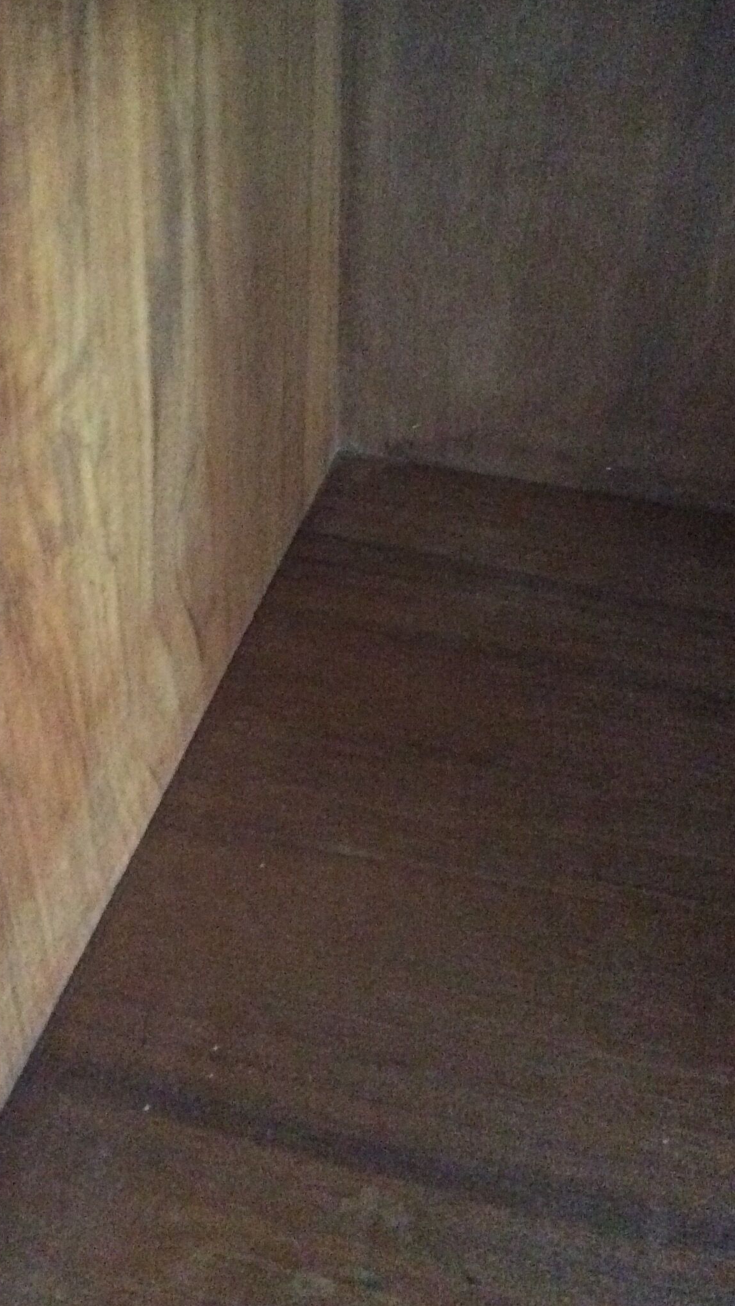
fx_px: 1524
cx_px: 302
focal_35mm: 44
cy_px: 604
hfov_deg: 27.1
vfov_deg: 46.4
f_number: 2.4
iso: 800
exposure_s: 1/17
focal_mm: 3.3
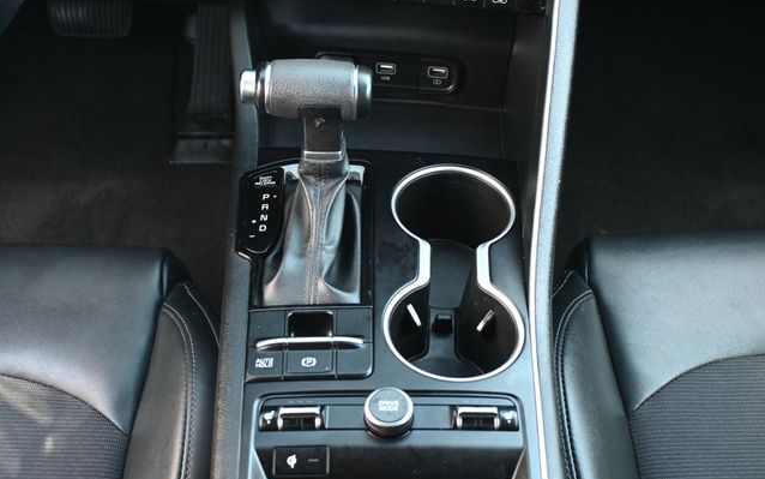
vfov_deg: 27.6
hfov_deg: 42.8
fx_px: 975
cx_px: 382
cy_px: 253
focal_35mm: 47
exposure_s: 1/100
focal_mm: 30.5
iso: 3200
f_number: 4.8
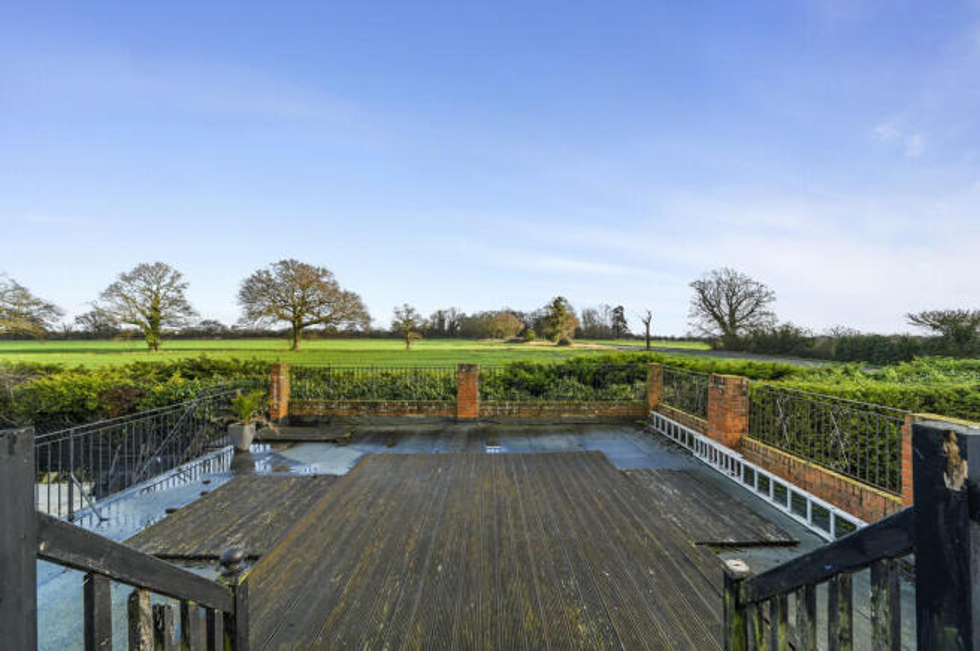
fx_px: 381
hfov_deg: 104.3
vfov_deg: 81.1
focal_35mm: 14
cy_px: 326
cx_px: 490
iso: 400
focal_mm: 14
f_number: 8
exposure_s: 1/40
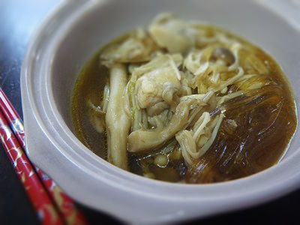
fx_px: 295
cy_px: 112
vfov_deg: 41.8
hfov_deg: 54.0
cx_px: 150
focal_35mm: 34
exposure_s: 1/30
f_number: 3.8
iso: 800
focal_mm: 6.1
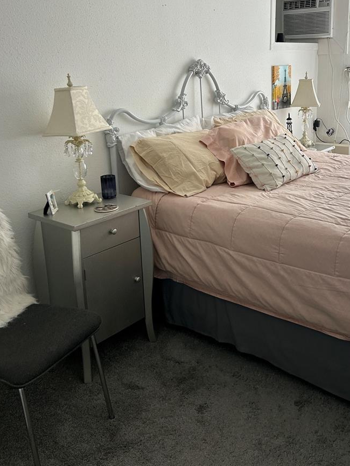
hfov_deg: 39.4
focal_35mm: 36
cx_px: 220
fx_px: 485
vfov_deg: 50.6
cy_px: 162
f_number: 1.5
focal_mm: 5.7
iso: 40
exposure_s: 1/214
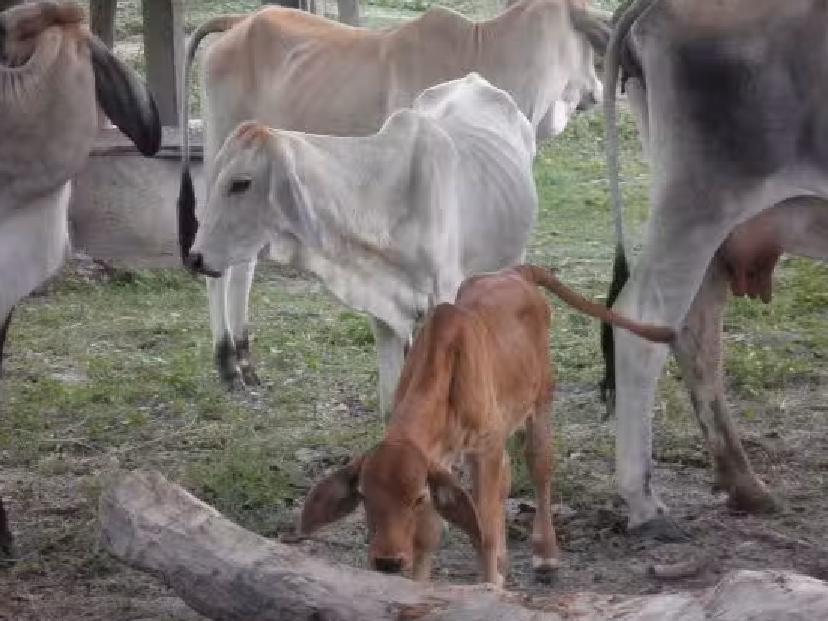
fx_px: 2918
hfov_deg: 16.2
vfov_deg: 12.1
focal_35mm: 122
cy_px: 281
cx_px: 401
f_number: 5.9
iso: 160
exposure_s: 1/125
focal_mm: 18.6
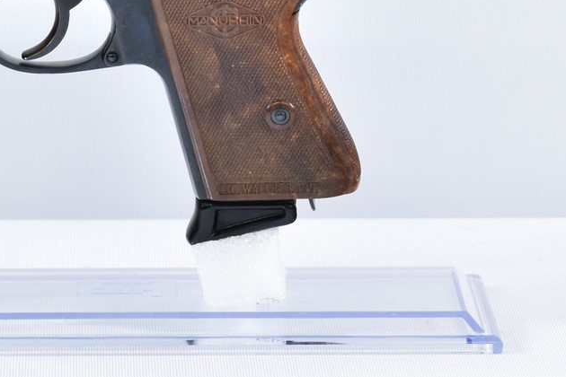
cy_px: 19
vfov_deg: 5.8
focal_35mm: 238
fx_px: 3742
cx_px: 119
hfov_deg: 8.6
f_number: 5.6
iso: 640
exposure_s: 1/20
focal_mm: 50
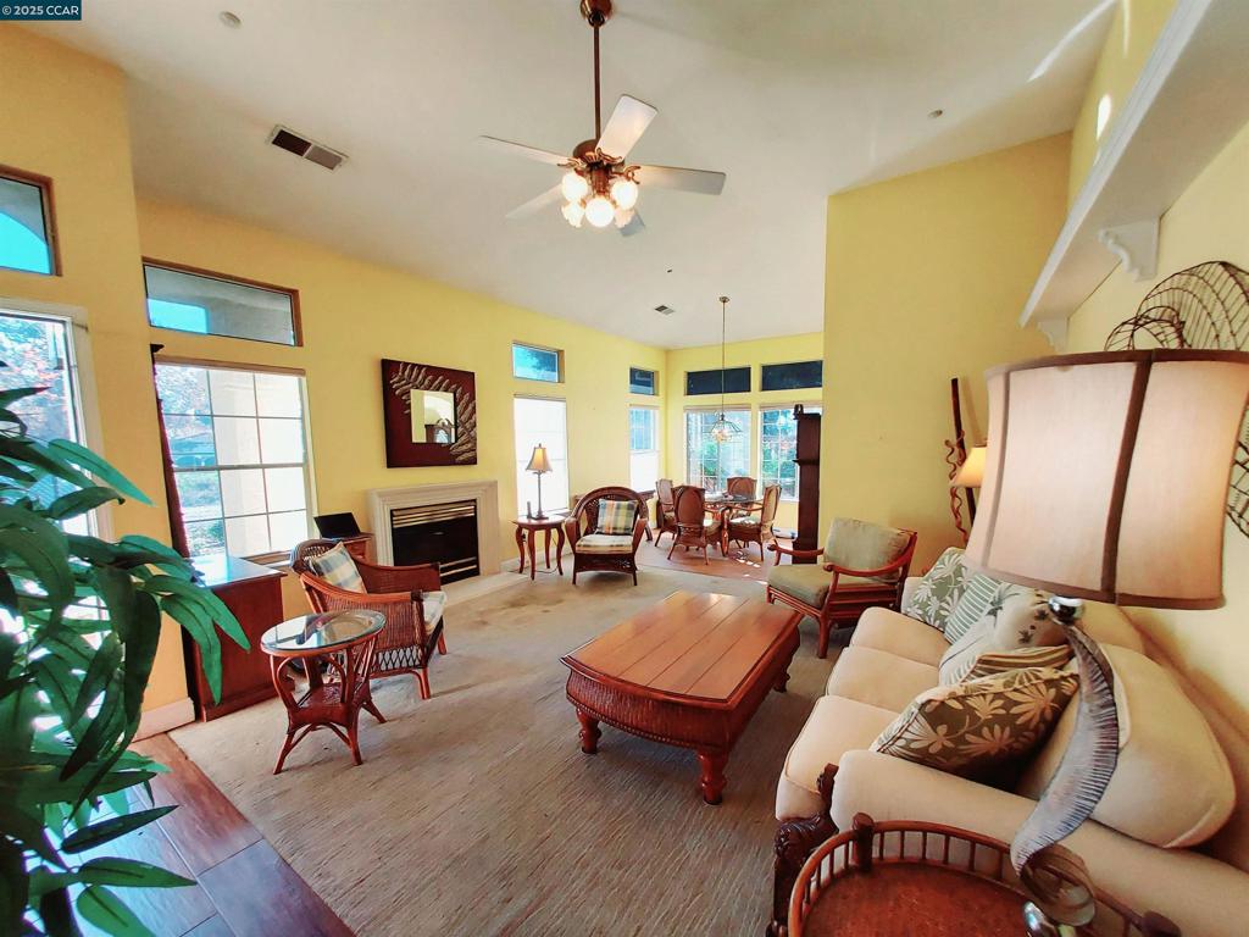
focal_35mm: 13
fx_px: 469
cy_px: 468
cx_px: 624
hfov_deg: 106.2
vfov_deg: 89.9
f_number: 2.2
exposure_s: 1/120
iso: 50
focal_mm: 1.42
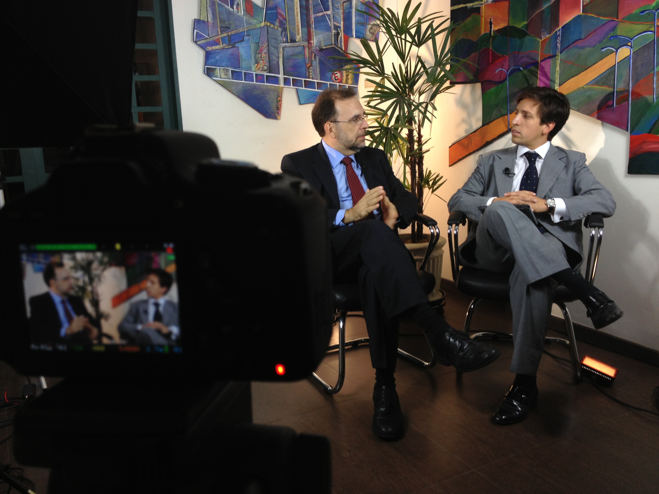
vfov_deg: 40.7
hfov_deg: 52.6
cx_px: 330
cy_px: 247
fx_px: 666
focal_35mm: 35
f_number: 2.4
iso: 50
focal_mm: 4.28
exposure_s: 1/30
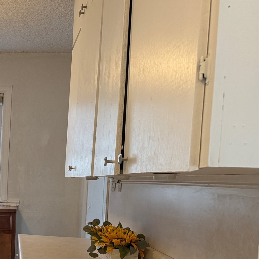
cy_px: 203
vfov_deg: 33.8
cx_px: -39
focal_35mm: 49
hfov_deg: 30.3
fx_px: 415
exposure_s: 1/120
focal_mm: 6.76
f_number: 1.78
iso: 250
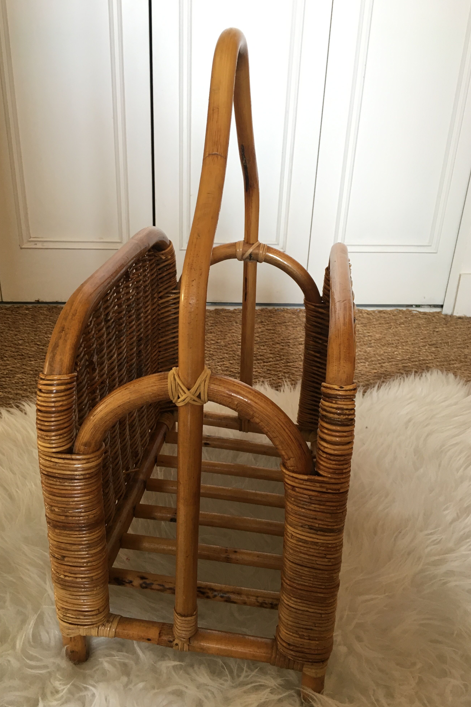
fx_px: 608
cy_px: 357
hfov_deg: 42.3
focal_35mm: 31
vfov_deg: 60.3
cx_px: 216
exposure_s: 1/33
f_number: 2.2
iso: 100
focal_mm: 4.15
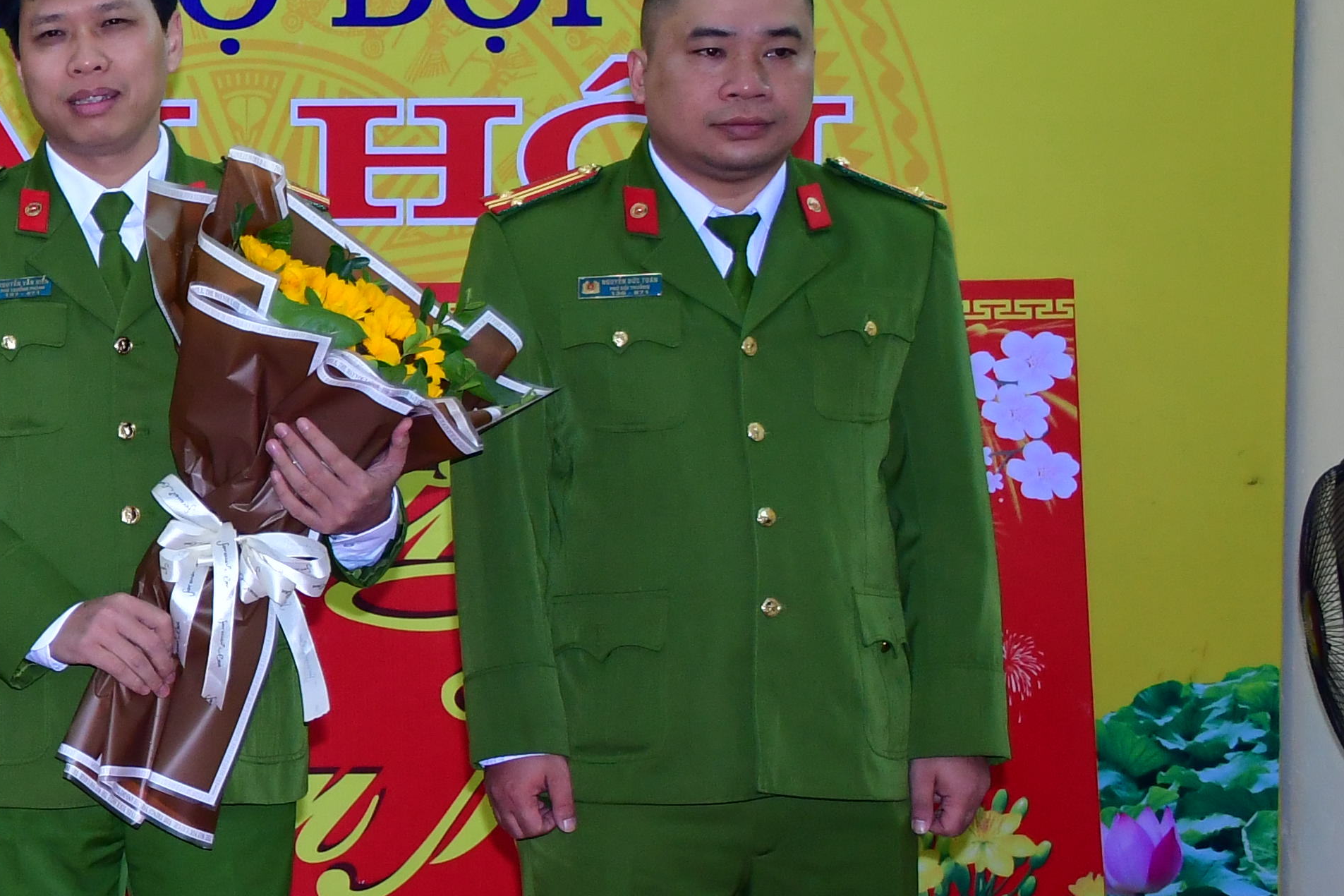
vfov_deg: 12.0
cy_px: 495
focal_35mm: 114
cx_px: -597
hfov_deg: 16.5
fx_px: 4256
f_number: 3.8
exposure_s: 1/200
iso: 640
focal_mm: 26
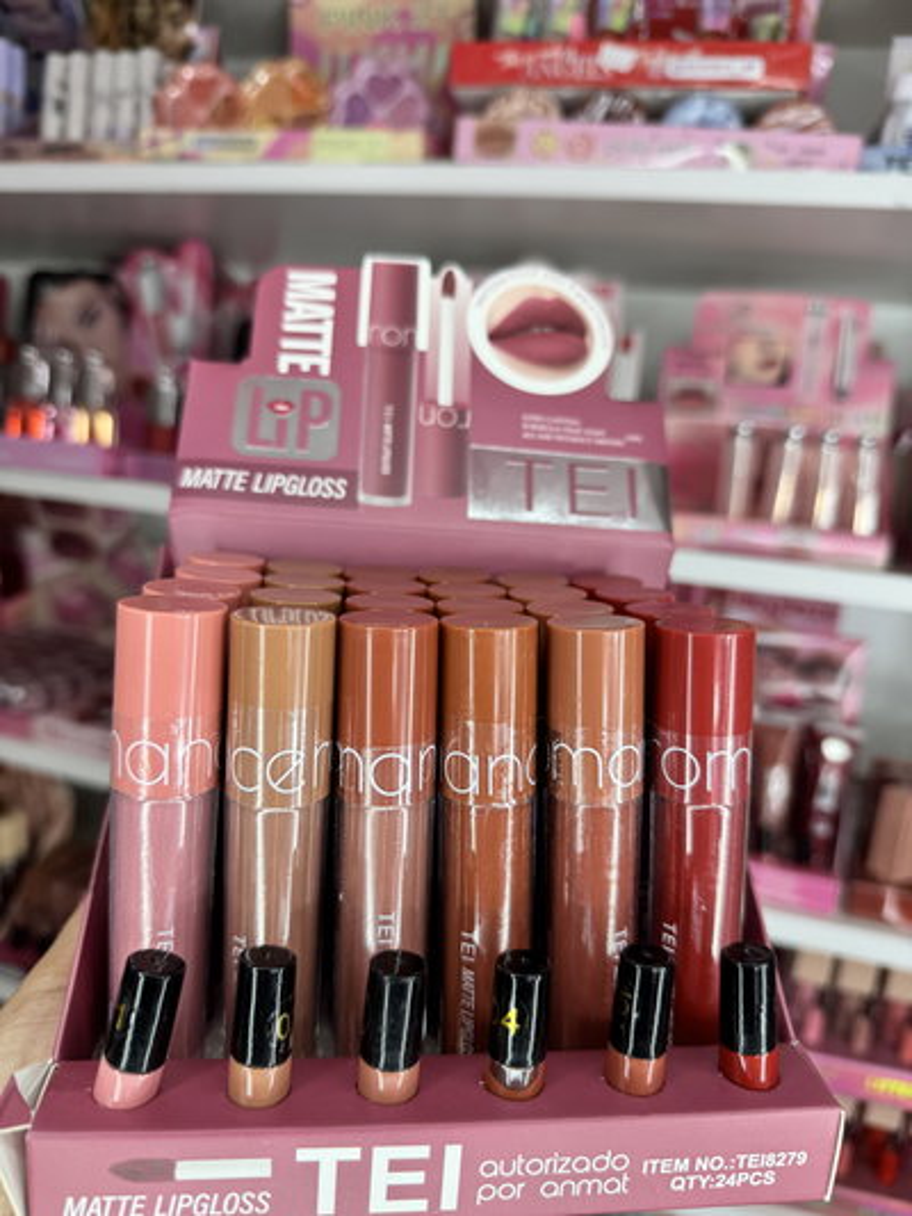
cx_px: 456
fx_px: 843
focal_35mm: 24
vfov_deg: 71.6
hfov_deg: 56.8
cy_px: 608
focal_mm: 6.76
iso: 64
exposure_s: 1/100
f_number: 1.78
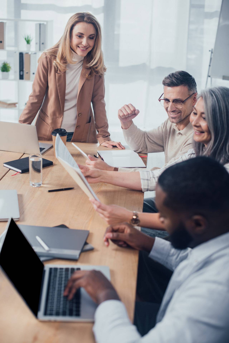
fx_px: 477
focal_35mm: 50
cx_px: 114
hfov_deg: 27.0
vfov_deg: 39.6
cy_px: 172
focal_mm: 50
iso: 160
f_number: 2.8
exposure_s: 1/200
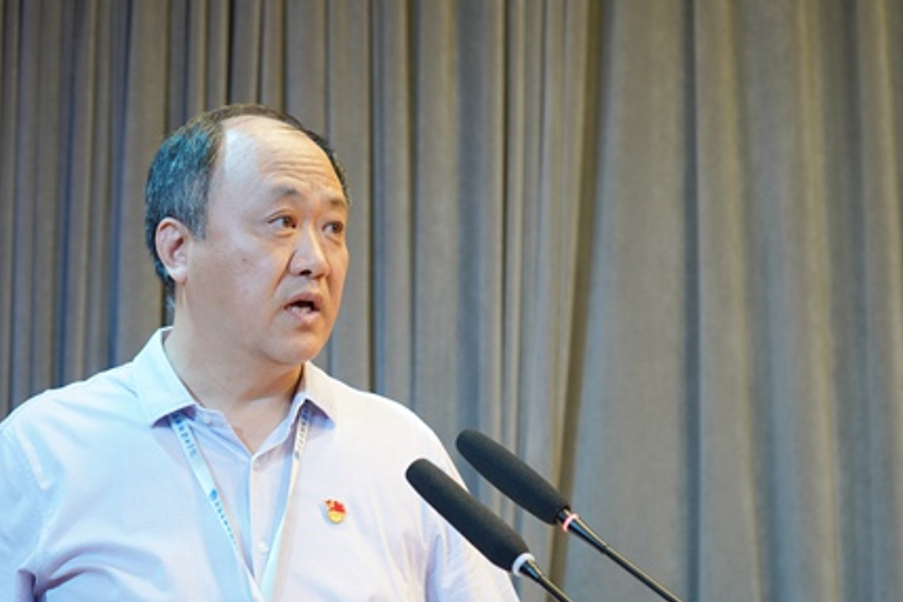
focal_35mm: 73
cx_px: 455
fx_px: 1831
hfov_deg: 27.7
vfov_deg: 18.7
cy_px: 362
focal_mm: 56
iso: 1000
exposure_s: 1/60
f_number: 5
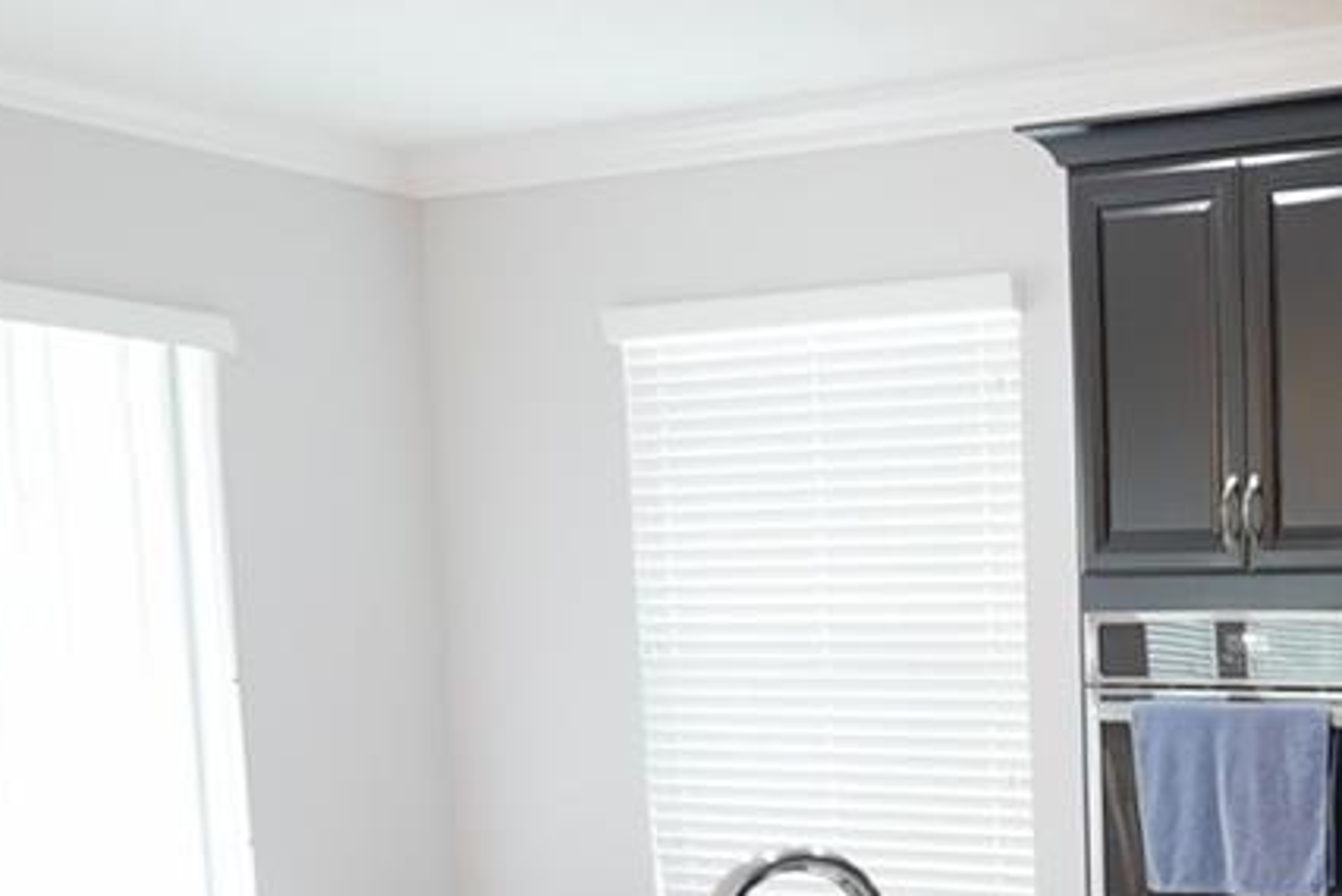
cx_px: 1914
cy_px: 1048
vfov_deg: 21.2
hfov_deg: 26.2
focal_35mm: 60
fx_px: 2237
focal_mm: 11
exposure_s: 1/30
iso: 320
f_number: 1.8
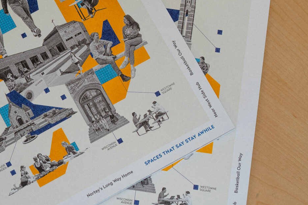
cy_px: 71
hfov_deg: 18.5
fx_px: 941
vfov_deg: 12.4
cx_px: 87
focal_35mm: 110
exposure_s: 1/200
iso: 100
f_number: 2.8
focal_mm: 50
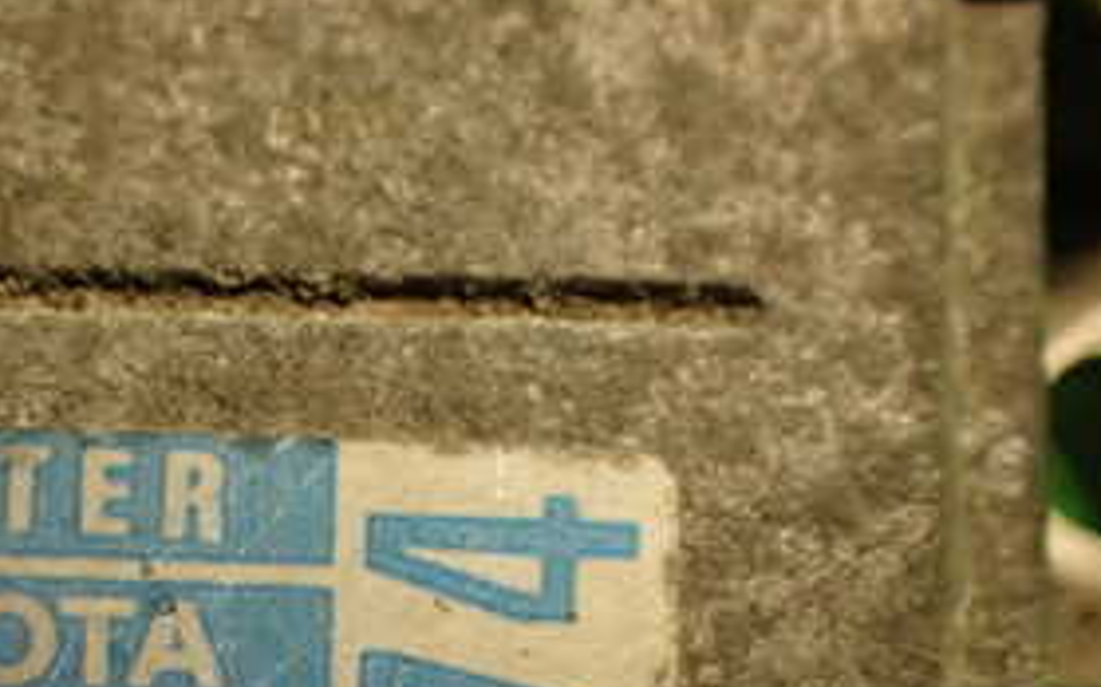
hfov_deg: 27.3
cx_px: 134
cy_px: 774
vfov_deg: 17.2
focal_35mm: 73
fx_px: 2189
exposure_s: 1/30
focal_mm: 5.79
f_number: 2.4
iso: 400
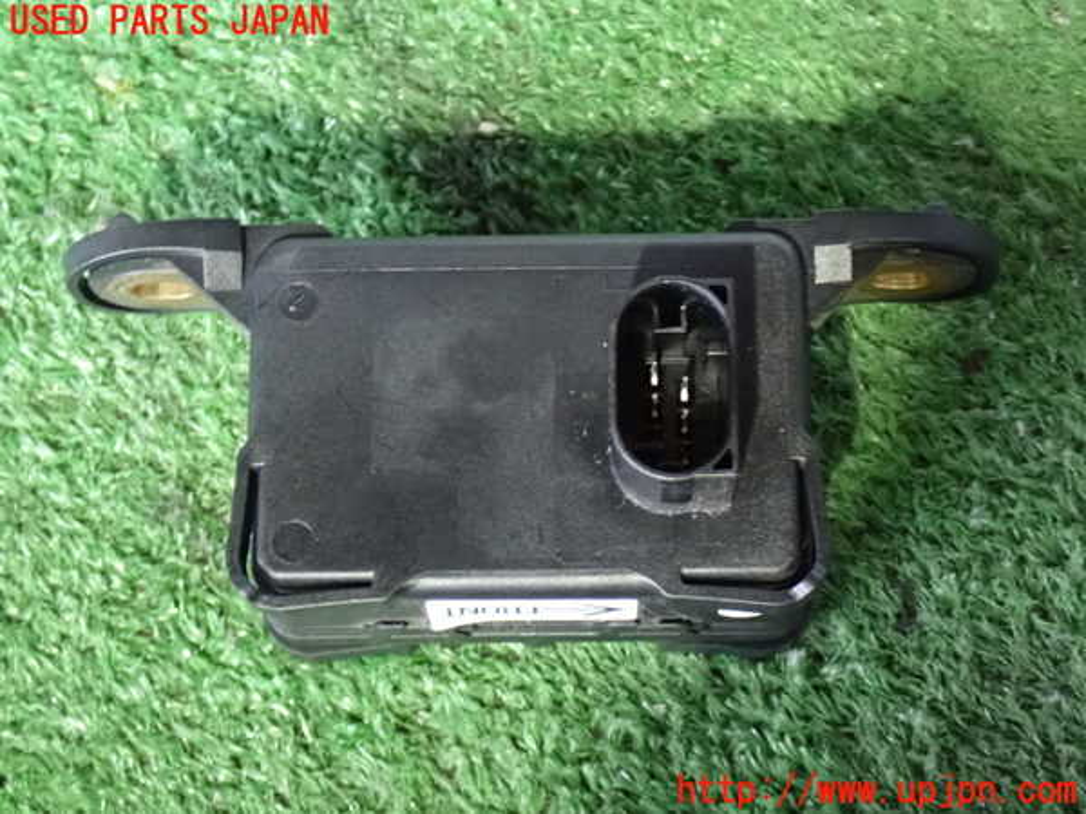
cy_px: 407
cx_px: 543
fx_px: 2416
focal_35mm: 77
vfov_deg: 19.1
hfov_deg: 25.3
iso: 1600
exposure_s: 1/13
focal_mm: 13.65
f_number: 4.1
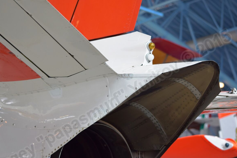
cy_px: 80
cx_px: 108
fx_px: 596
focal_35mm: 91
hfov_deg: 22.5
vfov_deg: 15.1
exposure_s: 1/30
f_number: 4.5
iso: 400
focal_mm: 55
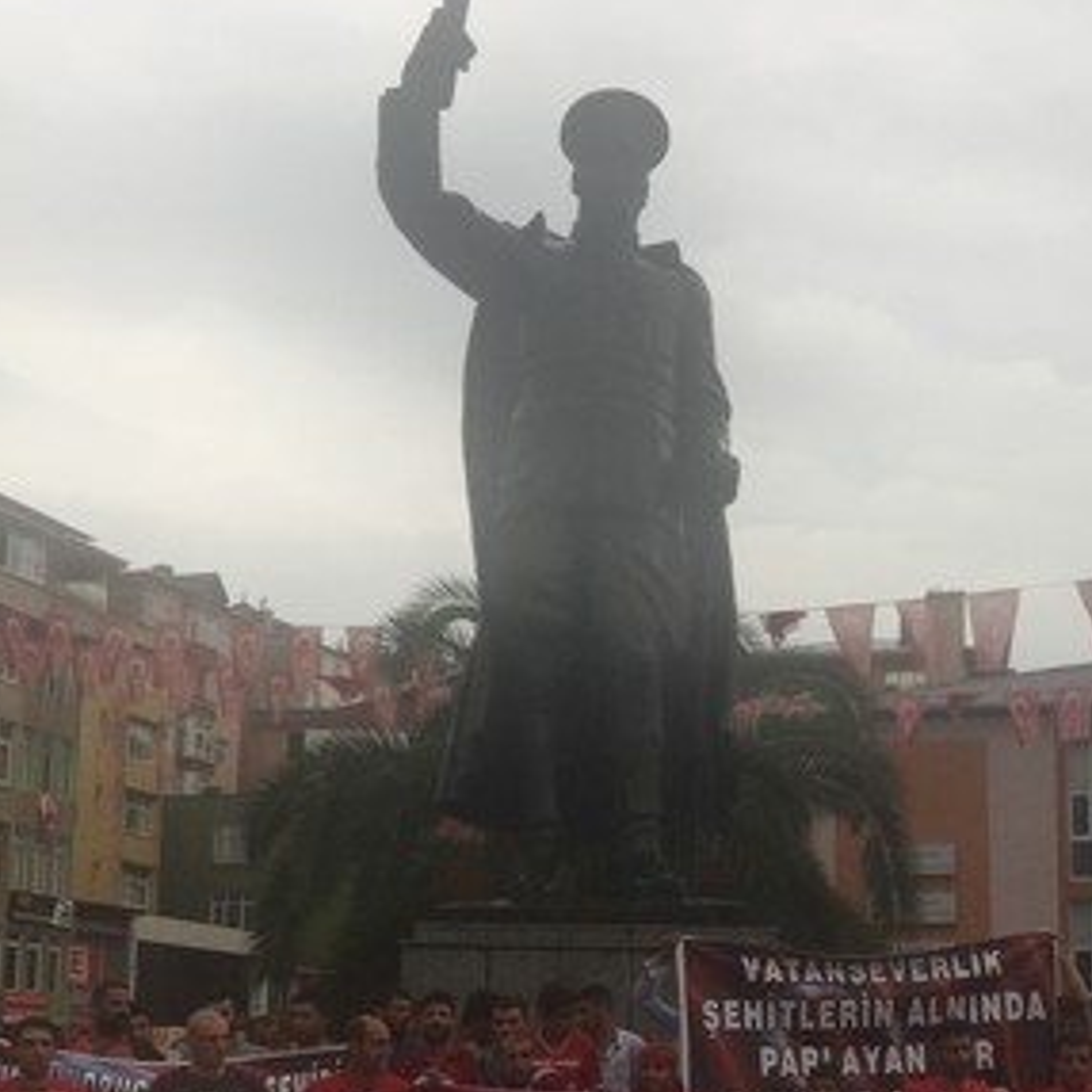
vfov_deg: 28.1
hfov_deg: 28.4
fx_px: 2141
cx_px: 760
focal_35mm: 60
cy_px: 851
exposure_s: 1/380
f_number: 2.2
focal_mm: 4.15
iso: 32
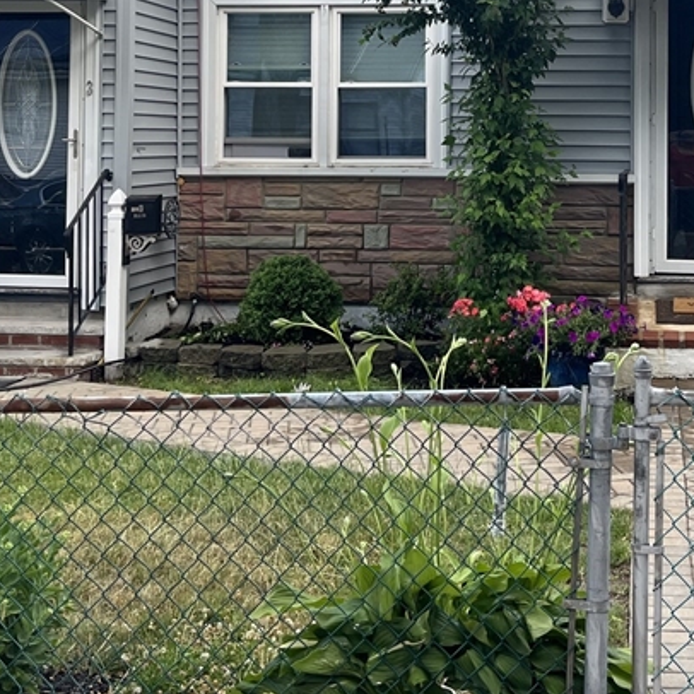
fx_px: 1316
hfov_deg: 29.3
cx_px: 484
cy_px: 89
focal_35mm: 58
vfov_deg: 28.6
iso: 50
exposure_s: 1/475
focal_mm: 5.1
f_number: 1.6
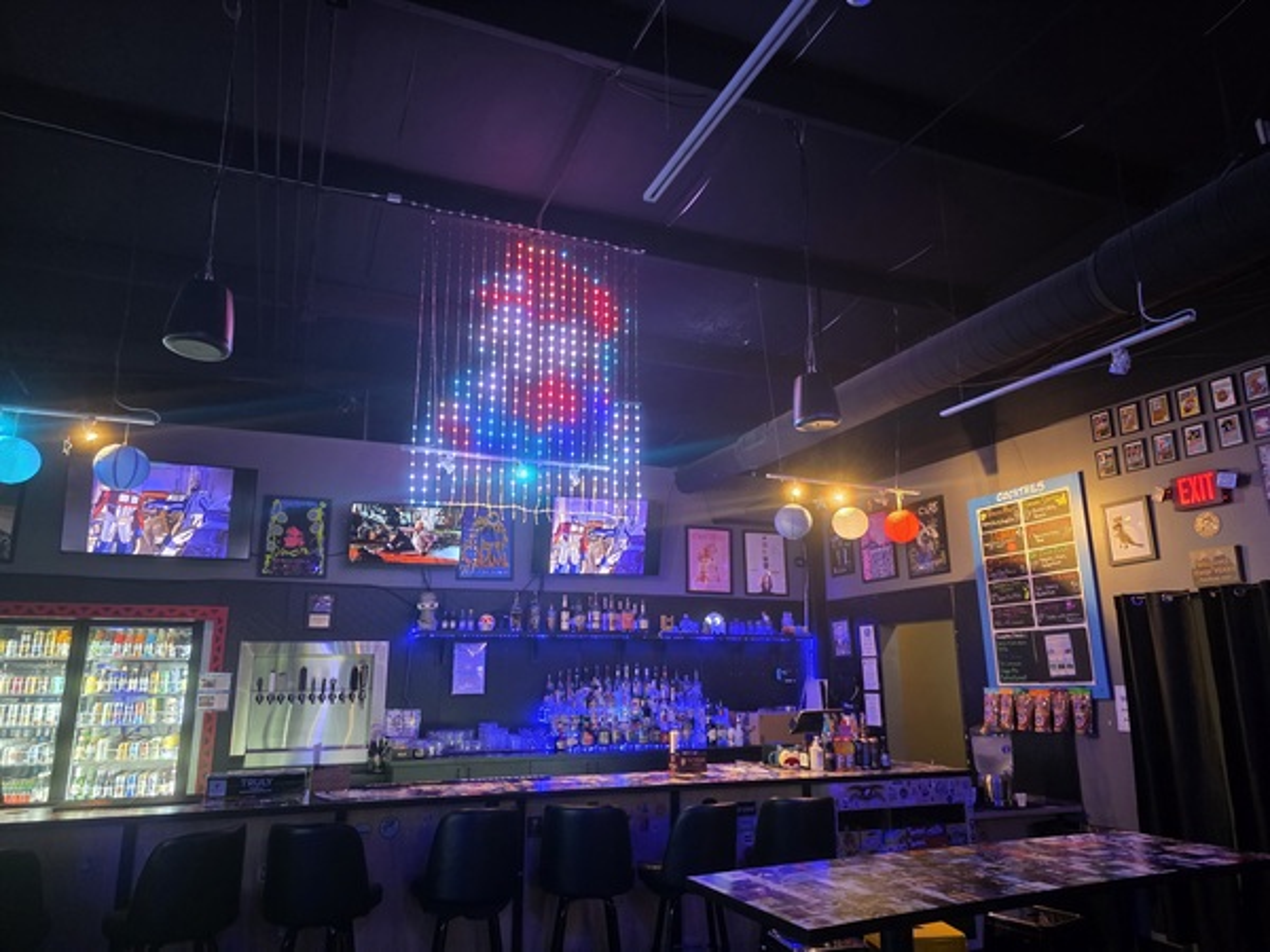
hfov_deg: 73.9
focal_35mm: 23
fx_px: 844
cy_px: 476
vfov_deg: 58.9
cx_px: 635
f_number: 1.7
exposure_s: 1/50.3
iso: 800
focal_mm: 6.3
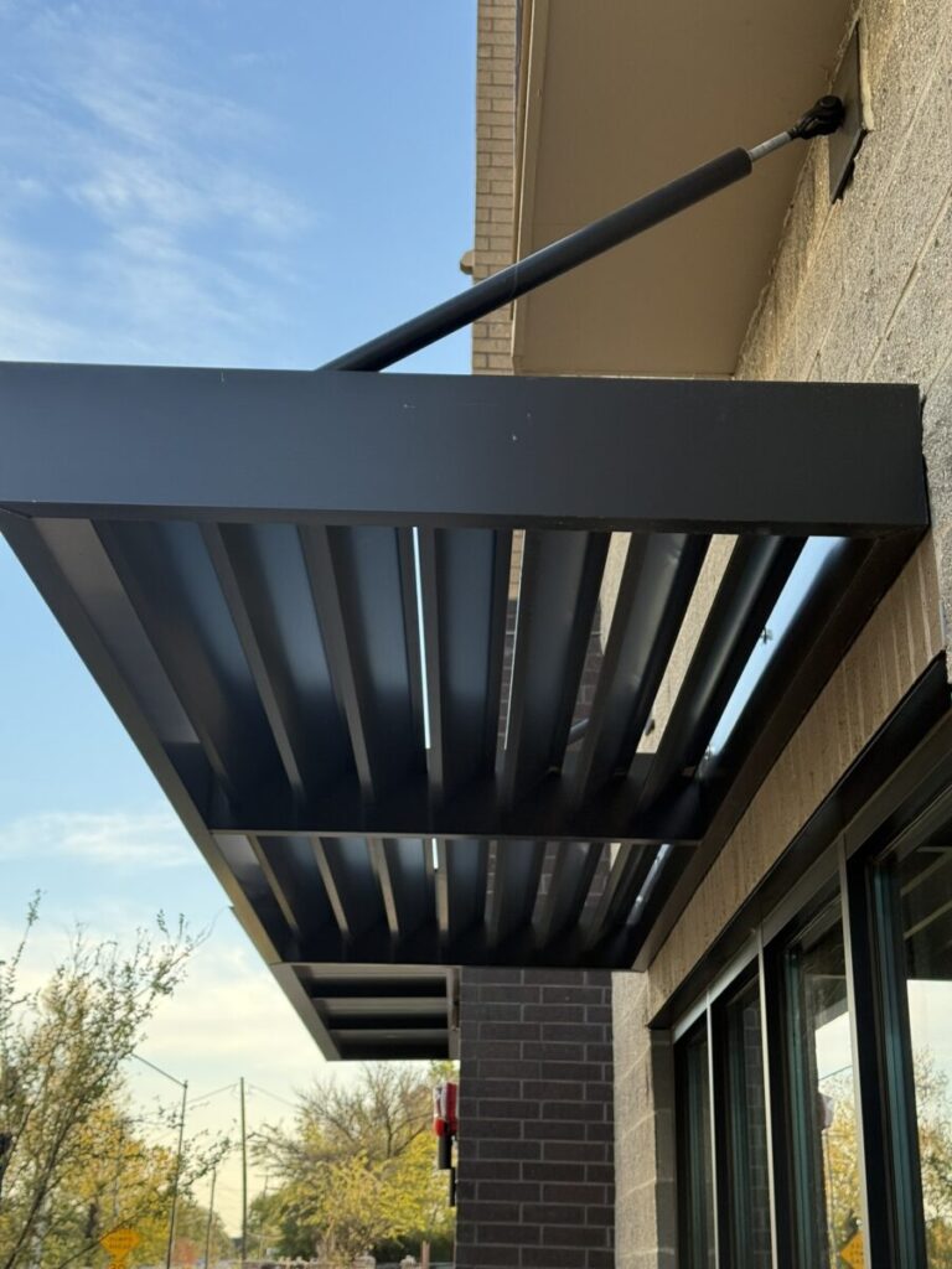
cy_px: 634
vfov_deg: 39.7
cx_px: 476
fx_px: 1760
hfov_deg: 30.3
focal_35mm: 48
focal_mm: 6.76
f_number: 1.78
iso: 80
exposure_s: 1/596
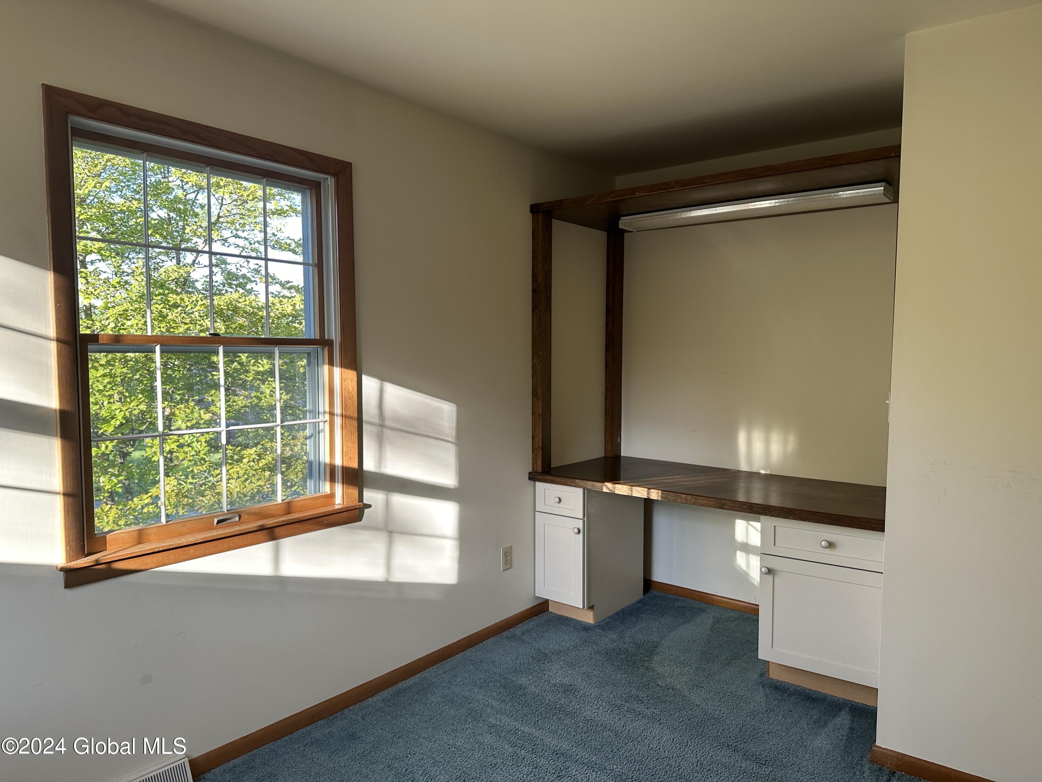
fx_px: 722
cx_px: 521
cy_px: 391
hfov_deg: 71.6
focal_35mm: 24
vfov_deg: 56.8
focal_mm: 6.86
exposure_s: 1/127
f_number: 1.78
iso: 64
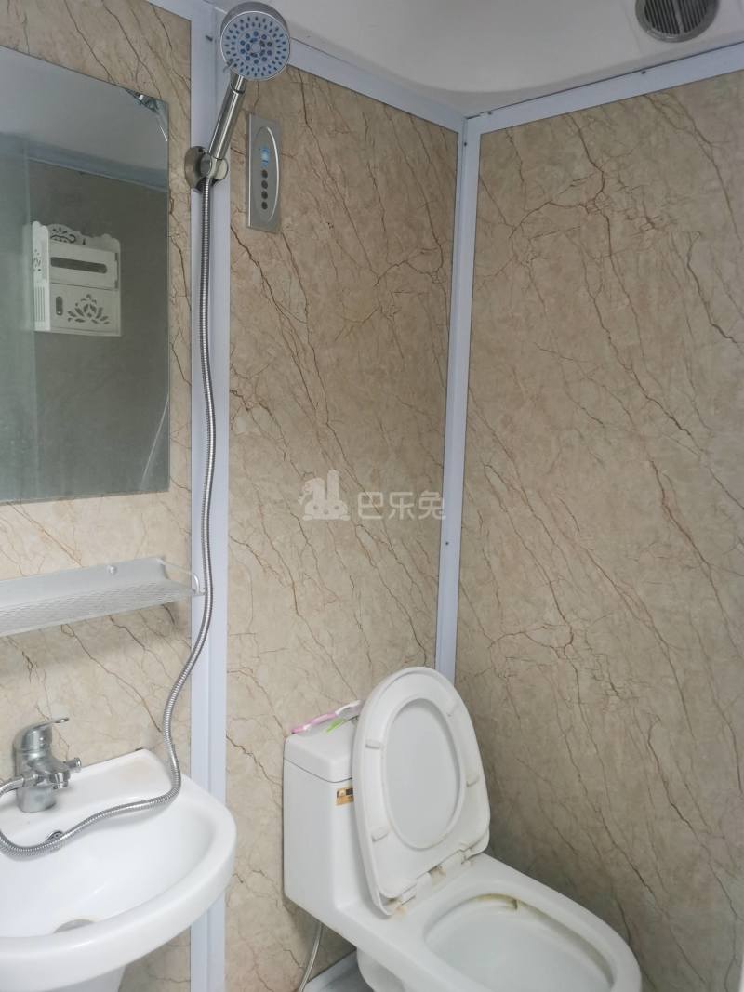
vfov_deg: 65.3
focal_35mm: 27
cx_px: 372
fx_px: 774
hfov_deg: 51.3
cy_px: 496
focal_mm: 5.58
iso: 400
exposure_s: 1/33.3
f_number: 1.8
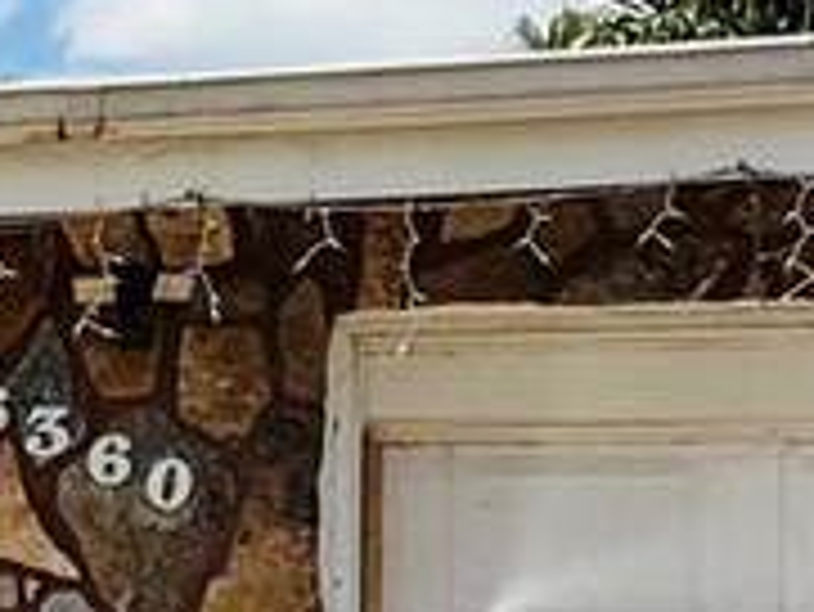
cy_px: 639
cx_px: -841
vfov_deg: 14.7
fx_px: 2330
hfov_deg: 15.5
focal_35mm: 99
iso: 50
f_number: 2.2
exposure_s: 1/1848
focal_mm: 2.22
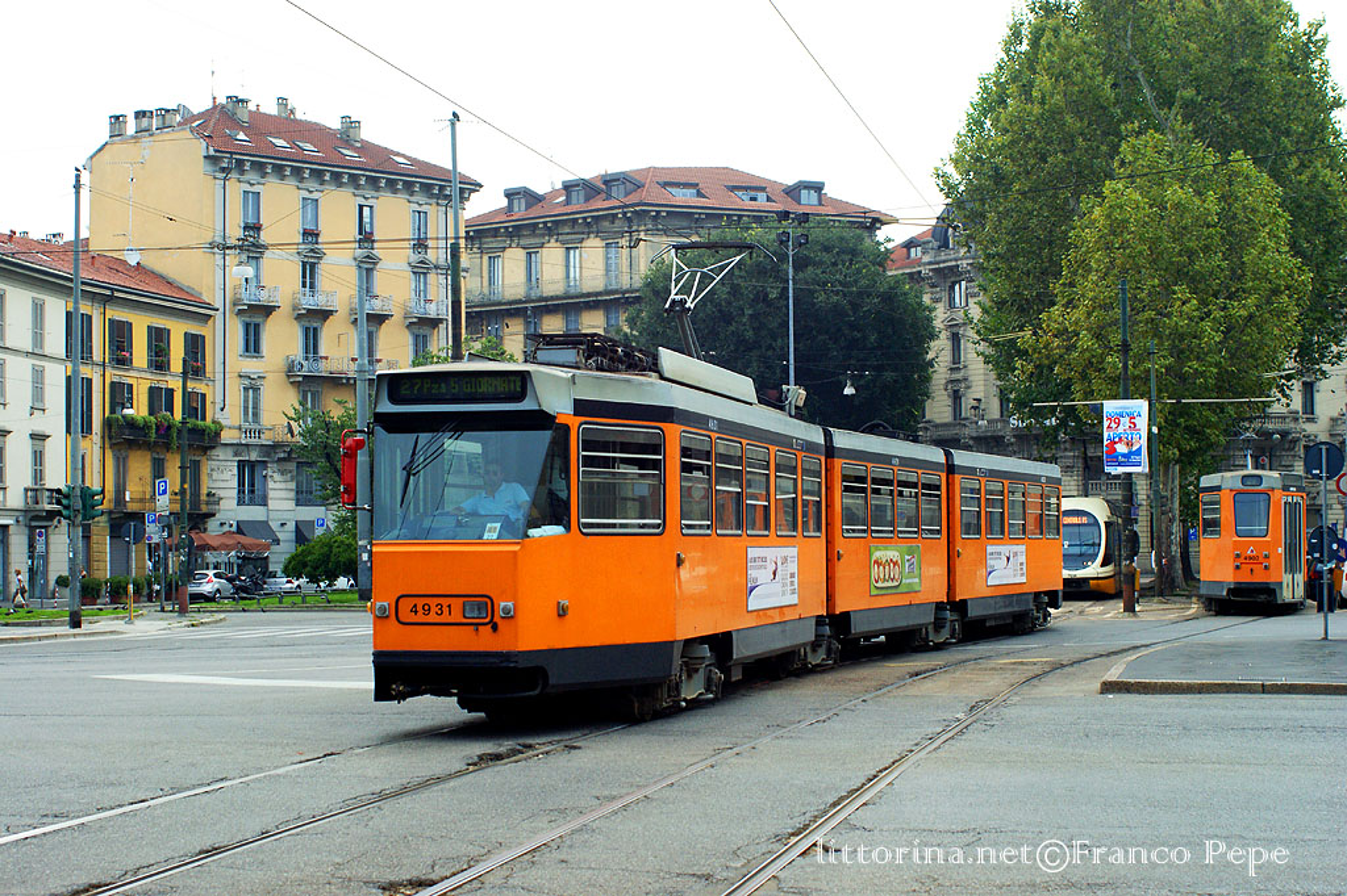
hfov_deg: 33.4
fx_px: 2244
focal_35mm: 60
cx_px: 674
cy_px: 448
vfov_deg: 22.6
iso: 400
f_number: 6.3
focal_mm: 40
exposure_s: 1/320
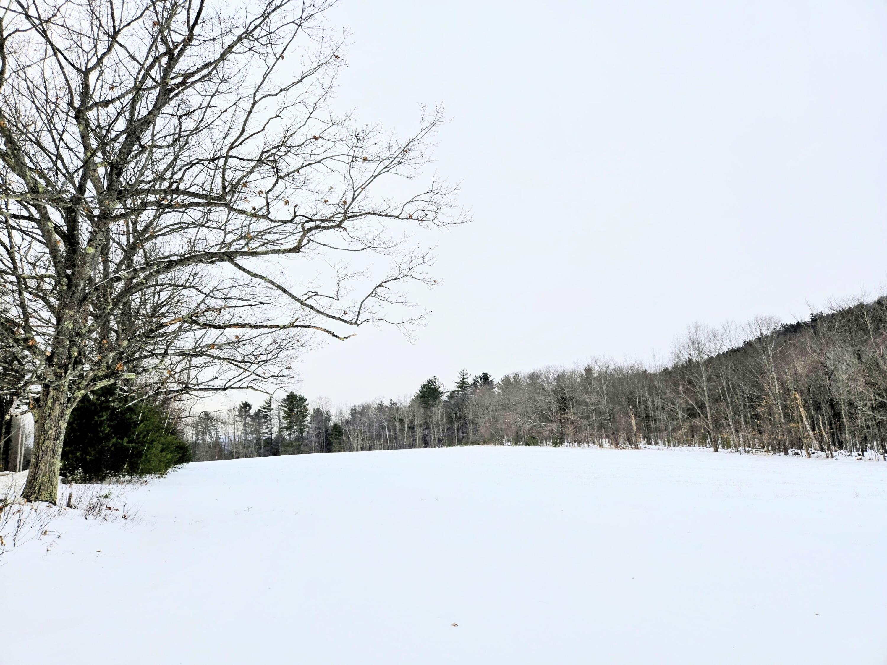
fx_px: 589
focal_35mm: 23
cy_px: 332
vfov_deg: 58.9
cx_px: 444
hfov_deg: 73.9
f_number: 1.8
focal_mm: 5.4
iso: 40
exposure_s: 1/180
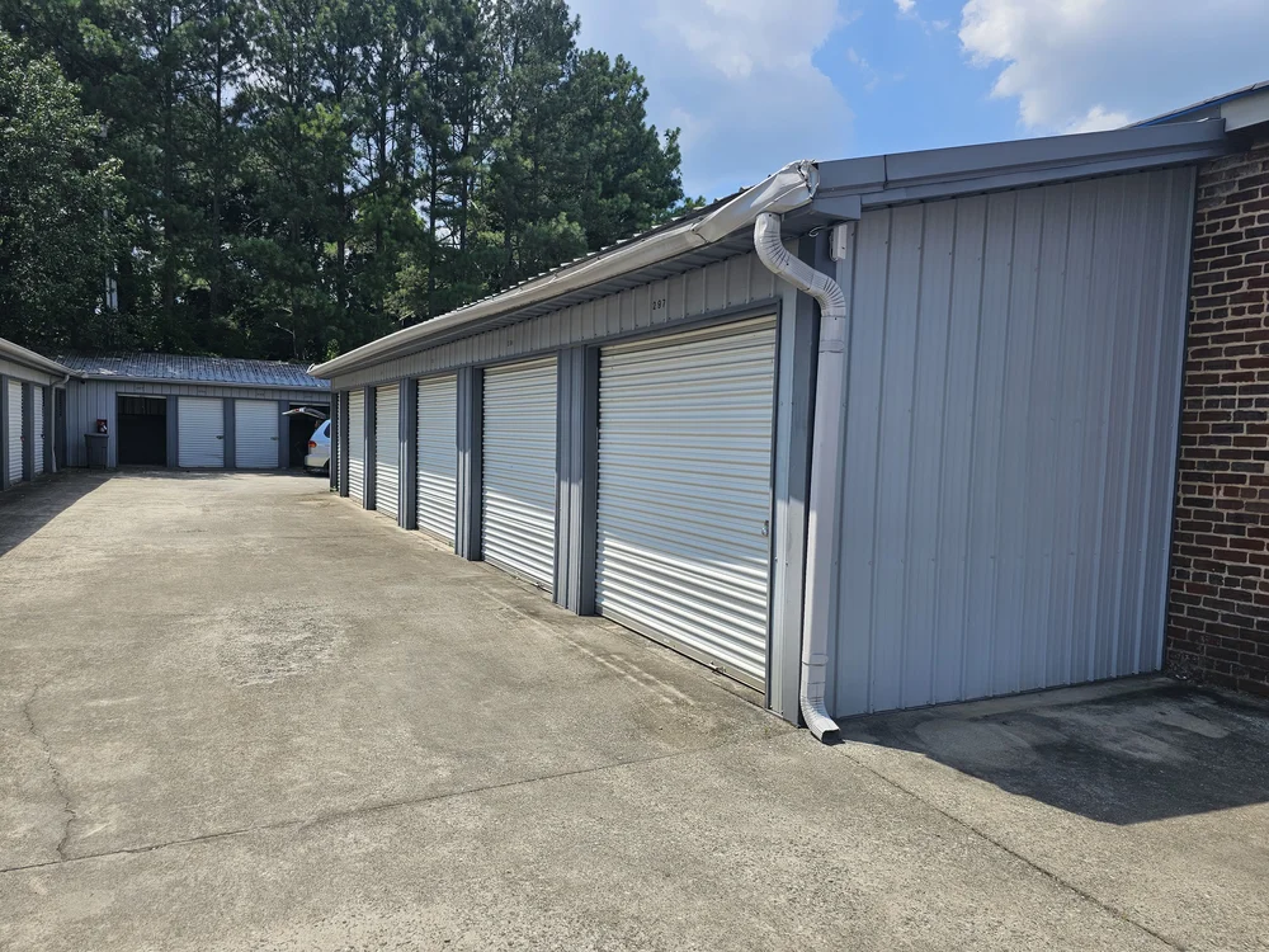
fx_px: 843
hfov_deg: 73.9
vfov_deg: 58.9
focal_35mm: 23
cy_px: 476
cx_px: 634
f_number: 1.7
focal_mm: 6.3
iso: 10
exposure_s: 1/748
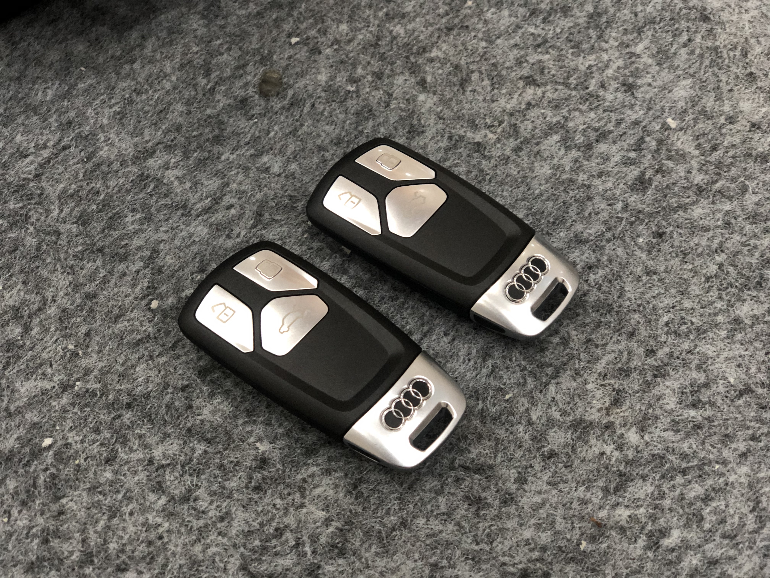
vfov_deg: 28.0
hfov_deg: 36.8
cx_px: 385
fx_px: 1157
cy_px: 289
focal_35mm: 52
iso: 160
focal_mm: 6
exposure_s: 1/20
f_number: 2.4
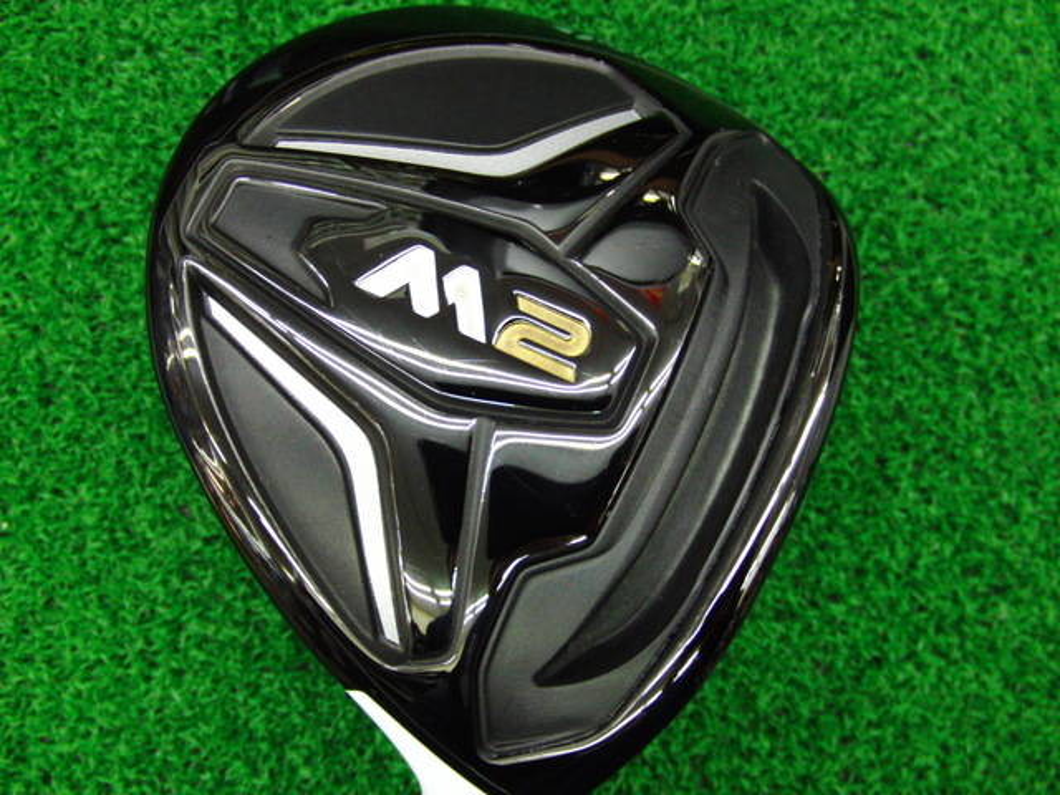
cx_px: 530
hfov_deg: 50.1
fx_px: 1133
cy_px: 398
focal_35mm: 37
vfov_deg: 38.7
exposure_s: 1/40
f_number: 3.6
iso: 400
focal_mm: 6.42
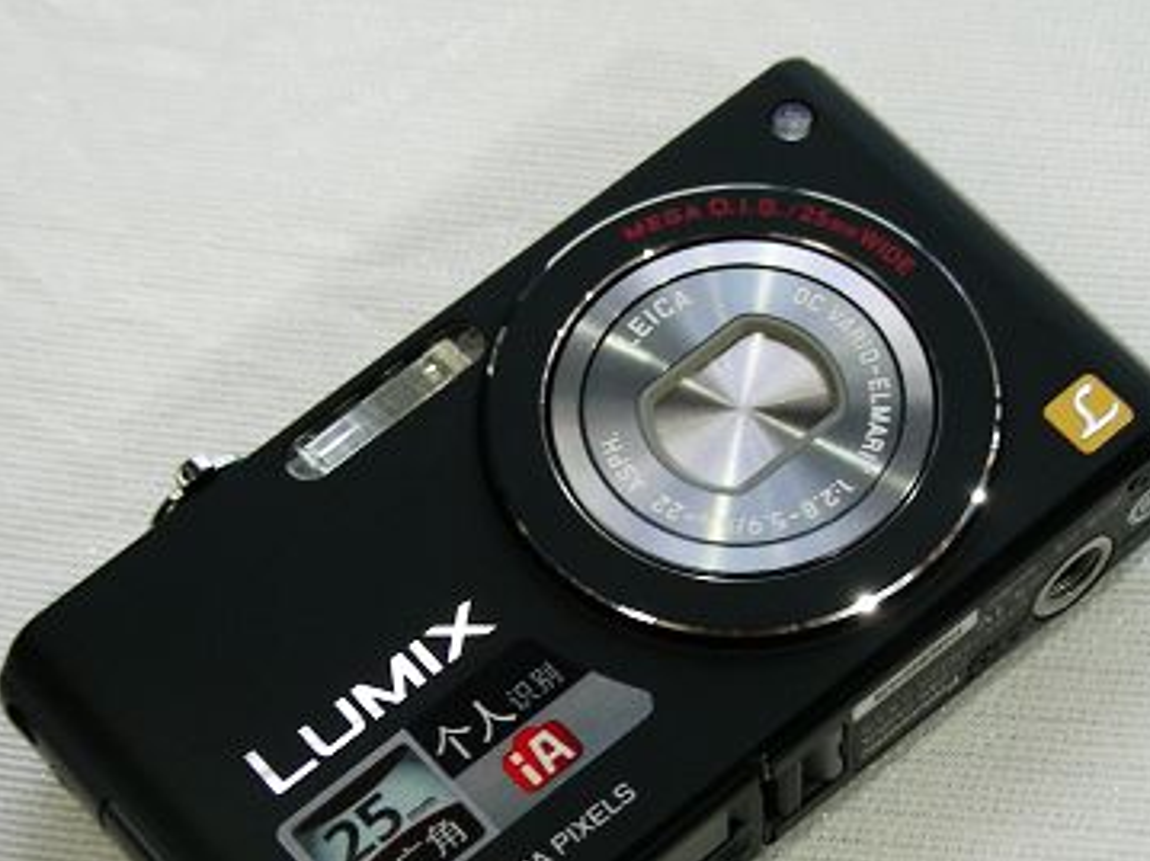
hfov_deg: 17.9
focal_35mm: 110
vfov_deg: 13.4
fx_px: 3653
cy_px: 594
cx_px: 586
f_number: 3.5
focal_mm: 13.2
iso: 50
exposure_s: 1/5.9
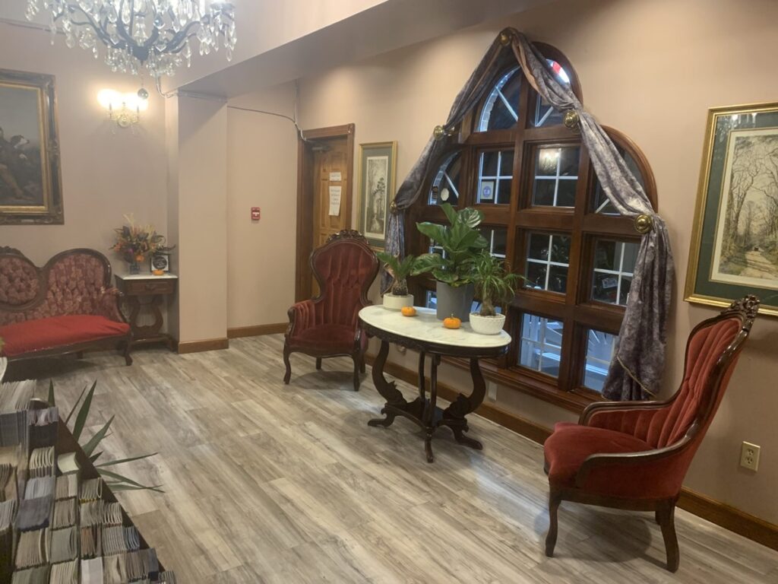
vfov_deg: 53.1
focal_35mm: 26
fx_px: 584
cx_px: 389
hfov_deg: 67.3
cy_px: 292
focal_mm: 4.25
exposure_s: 1/60
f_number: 1.8
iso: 200
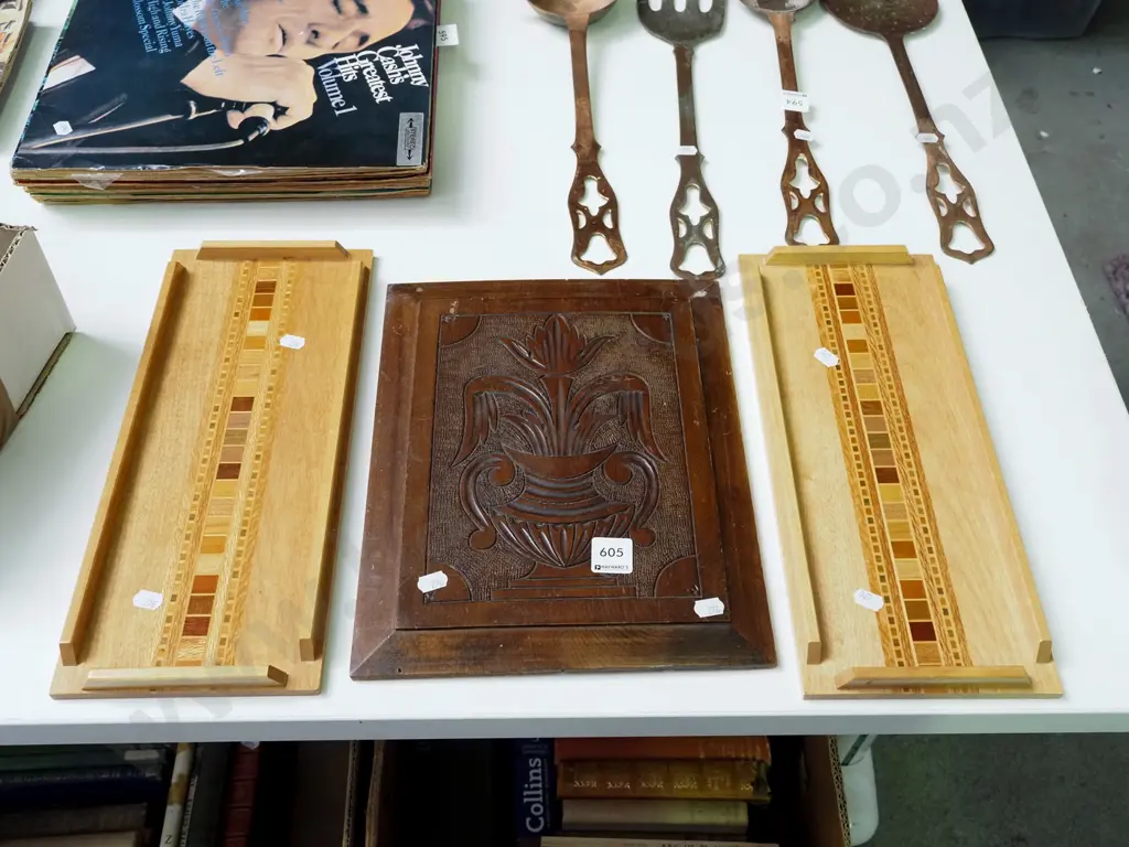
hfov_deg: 54.0
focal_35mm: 34
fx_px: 1109
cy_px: 424
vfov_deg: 41.8
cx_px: 564
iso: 2500
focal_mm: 17
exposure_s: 1/100
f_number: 5.6
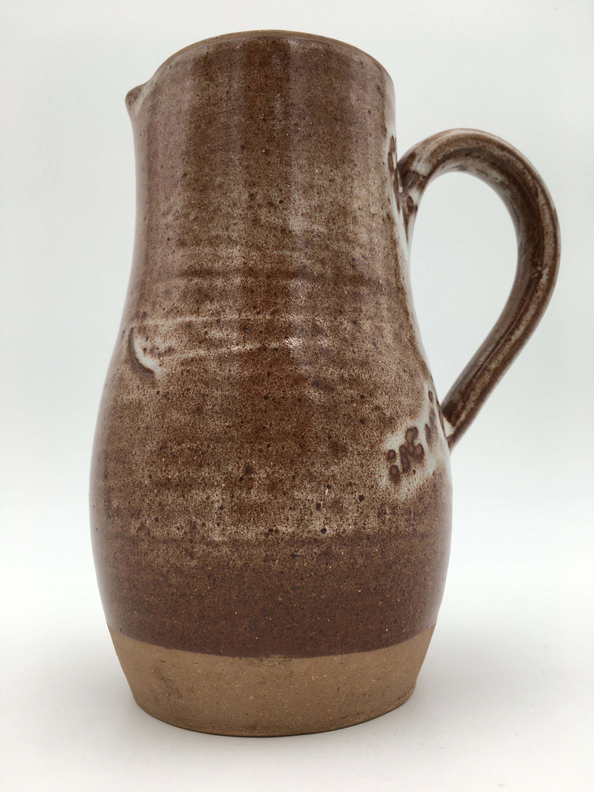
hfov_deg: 48.2
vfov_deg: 61.7
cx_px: 297
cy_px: 396
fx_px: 664
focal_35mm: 29
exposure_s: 1/126
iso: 25
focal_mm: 4.15
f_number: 2.2
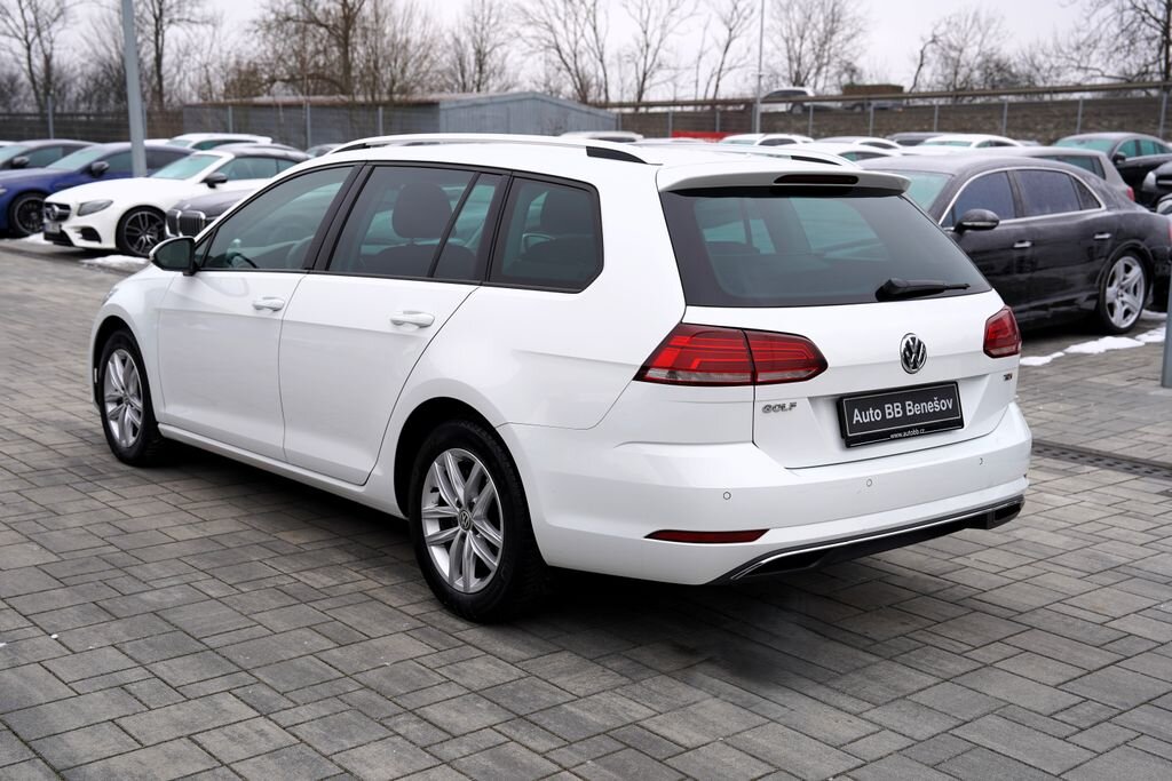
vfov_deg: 31.9
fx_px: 1367
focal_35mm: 42
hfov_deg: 46.4
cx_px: 586
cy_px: 390
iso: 100
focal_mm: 42
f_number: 4.5
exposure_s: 1/125
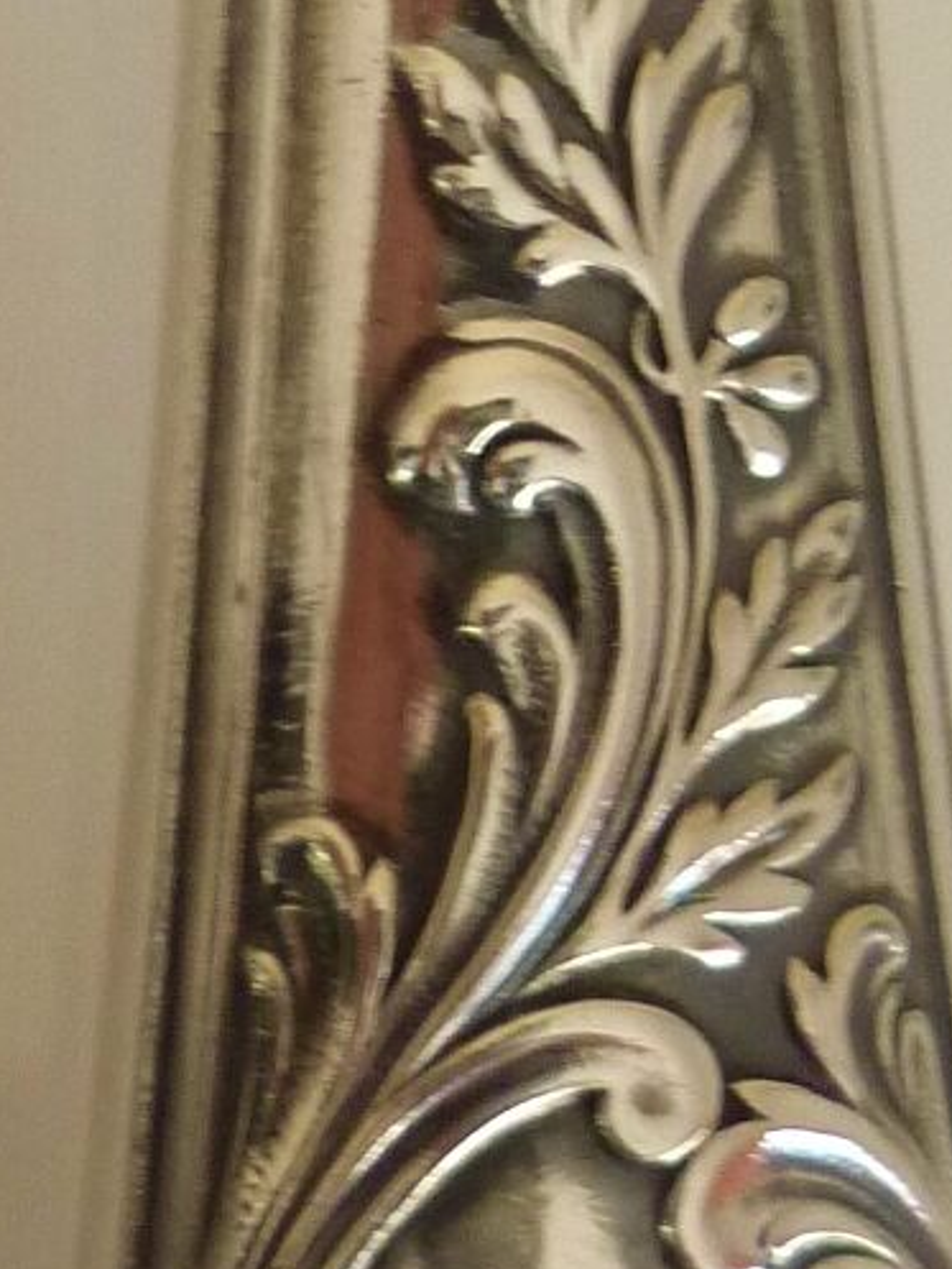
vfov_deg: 14.4
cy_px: 322
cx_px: 664
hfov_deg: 10.9
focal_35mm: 136
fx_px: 4985
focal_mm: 5.5
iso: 200
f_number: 2.8
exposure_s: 1/30
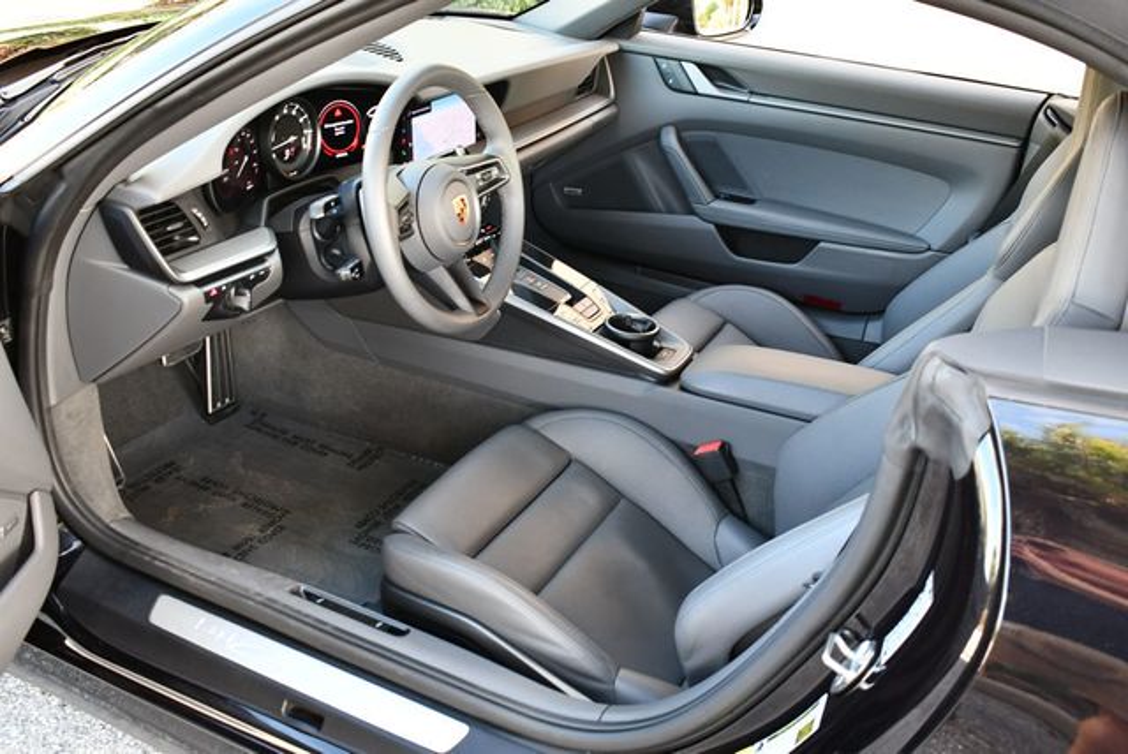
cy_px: 377
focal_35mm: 36
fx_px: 1129
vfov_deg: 36.9
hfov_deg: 53.1
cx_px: 564
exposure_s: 1/125
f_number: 3.5
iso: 800
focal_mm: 18
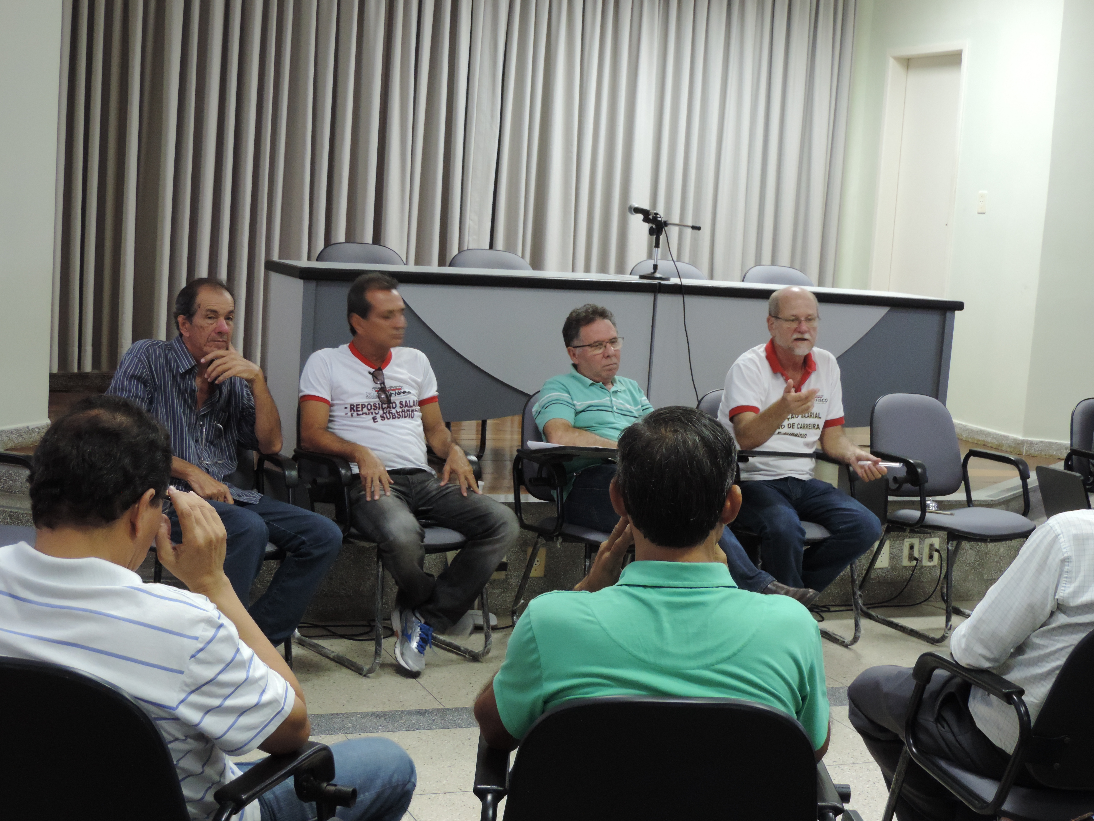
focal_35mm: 51
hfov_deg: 37.5
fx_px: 1612
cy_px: 404
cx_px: 542
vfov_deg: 28.6
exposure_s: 1/13
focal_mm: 8.9
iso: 500
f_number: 3.6
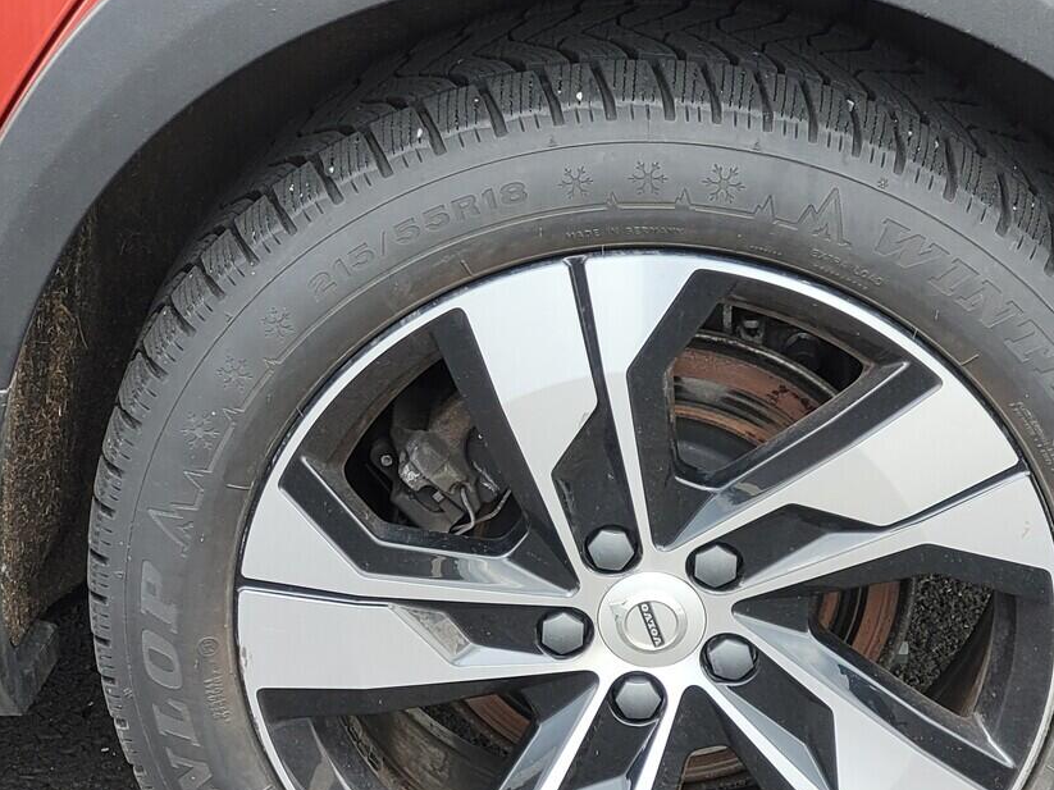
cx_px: 634
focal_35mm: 133
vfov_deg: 11.1
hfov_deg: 14.8
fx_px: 4049
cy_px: 496
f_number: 2.4
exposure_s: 1/50
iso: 40
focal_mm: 7.12
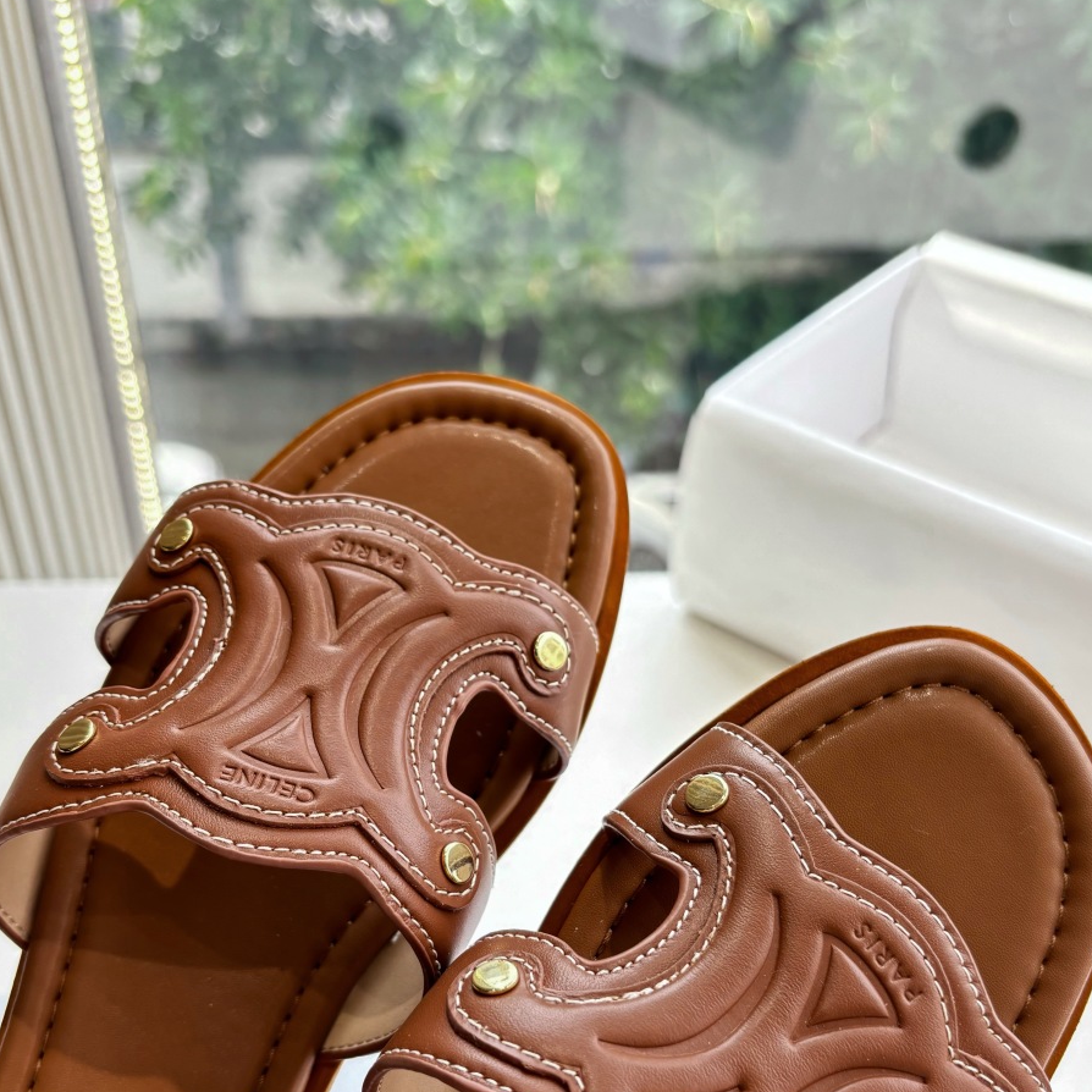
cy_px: 673
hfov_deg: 44.9
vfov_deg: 44.6
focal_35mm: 37
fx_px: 1321
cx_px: 569
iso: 50
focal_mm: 5.96
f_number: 1.6
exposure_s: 1/184
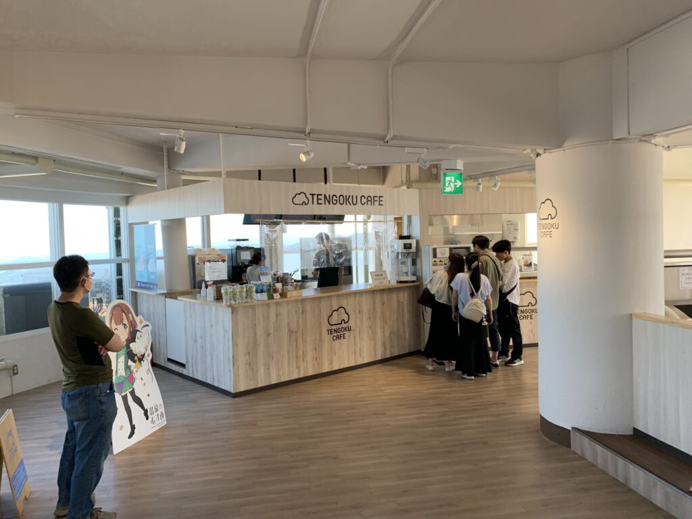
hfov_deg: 67.3
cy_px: 260
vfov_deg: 53.1
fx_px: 520
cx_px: 346
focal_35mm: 26
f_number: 1.8
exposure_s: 1/122
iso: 32
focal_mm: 4.25
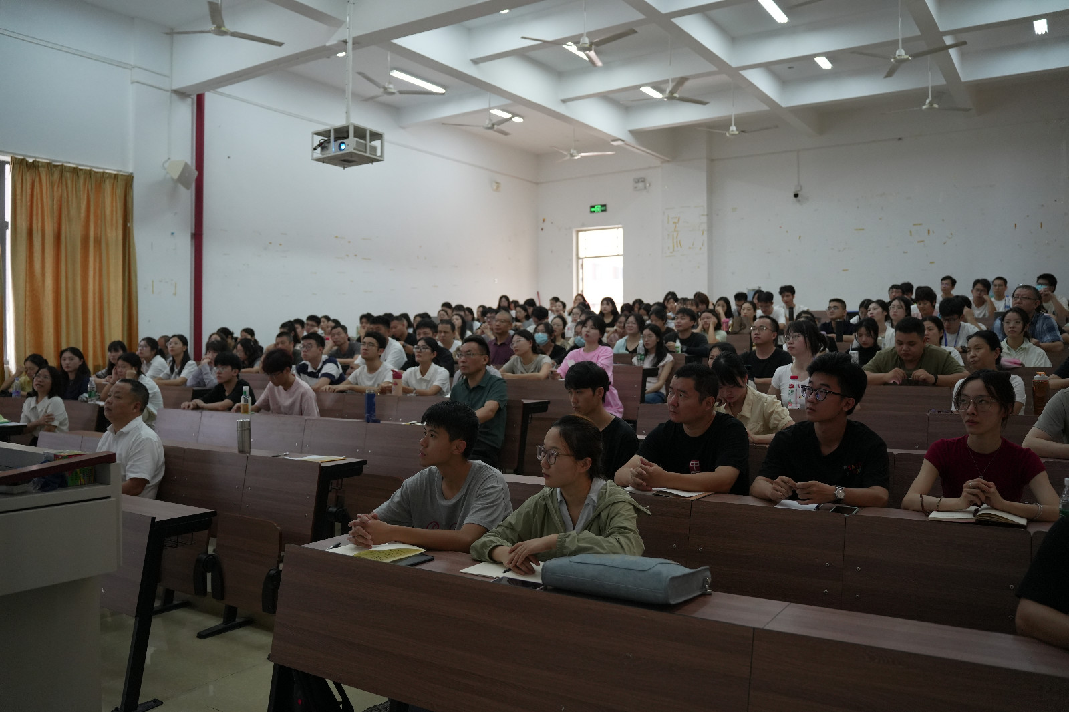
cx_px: 534
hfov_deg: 65.5
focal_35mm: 28
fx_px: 831
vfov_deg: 46.4
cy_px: 356
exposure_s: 1/400
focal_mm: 28
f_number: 3.2
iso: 2000
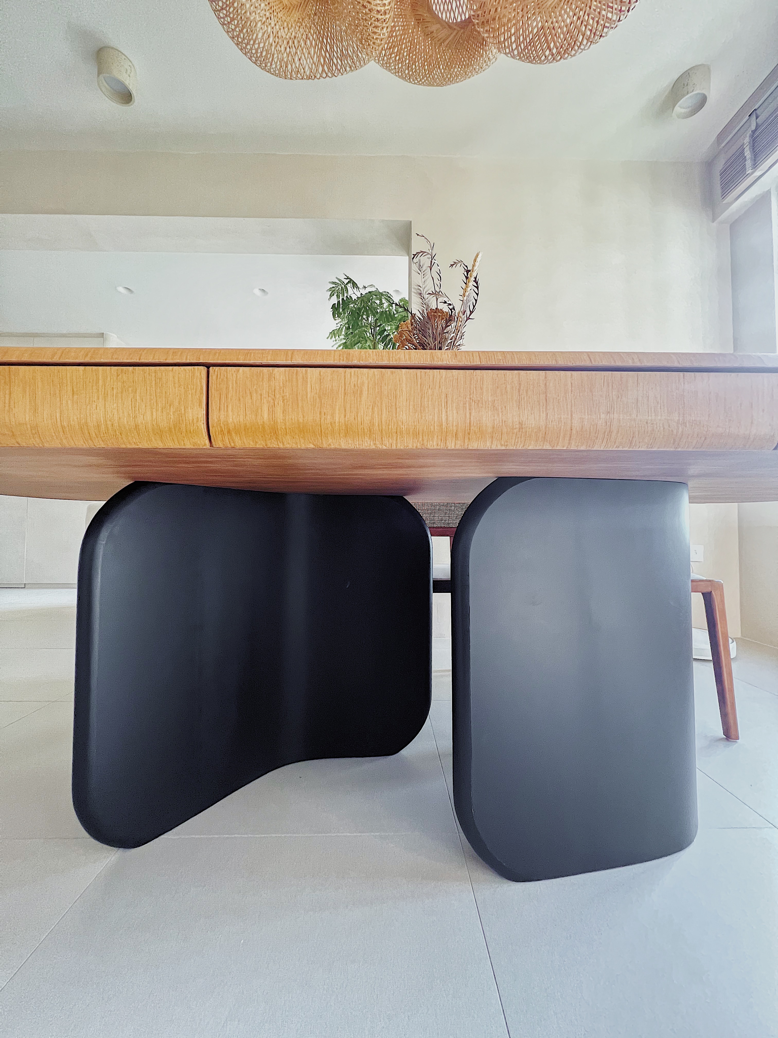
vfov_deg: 106.2
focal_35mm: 13
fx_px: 390
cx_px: 389
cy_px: 519
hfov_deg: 89.9
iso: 250
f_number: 1.8
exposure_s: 1/98
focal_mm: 1.57
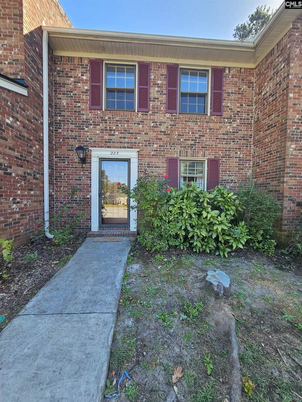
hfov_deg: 89.9
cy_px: 201
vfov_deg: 106.2
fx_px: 151
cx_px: 151
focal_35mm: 13
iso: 50
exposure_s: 1/230
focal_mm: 2.2
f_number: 2.2
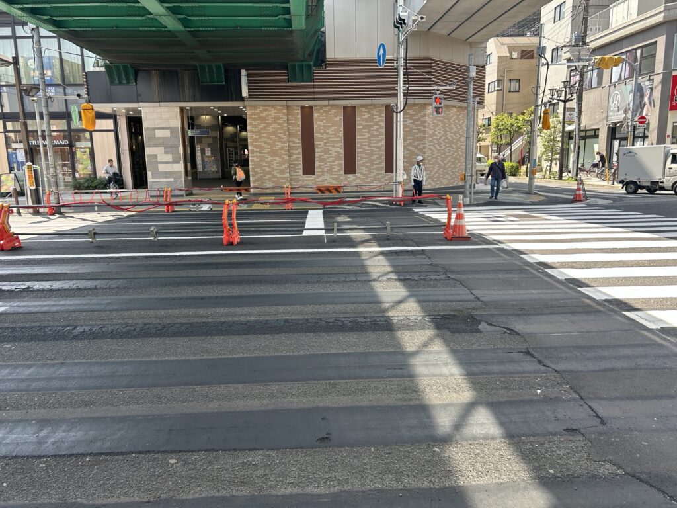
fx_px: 508
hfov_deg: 67.3
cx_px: 338
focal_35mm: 26
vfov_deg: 53.1
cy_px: 254
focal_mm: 5.7
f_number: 1.5
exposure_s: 1/421
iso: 50
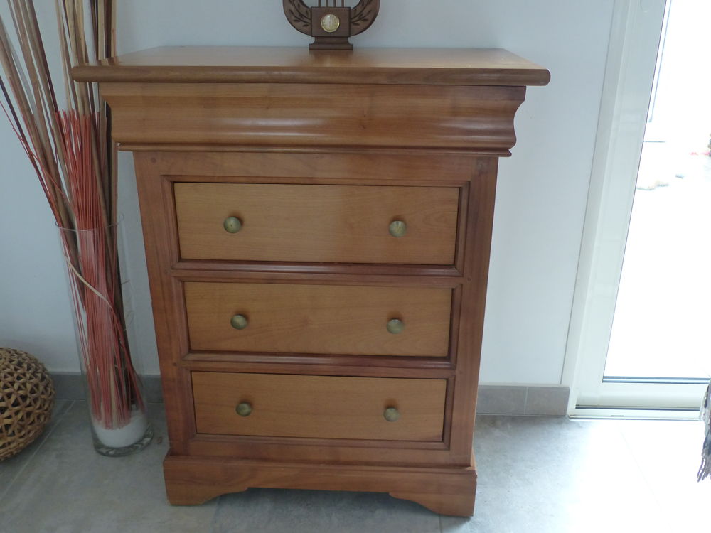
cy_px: 266
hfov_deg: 58.4
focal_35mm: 31
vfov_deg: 45.4
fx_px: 637
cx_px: 356
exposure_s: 1/60
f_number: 2.8
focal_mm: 5.5
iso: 250
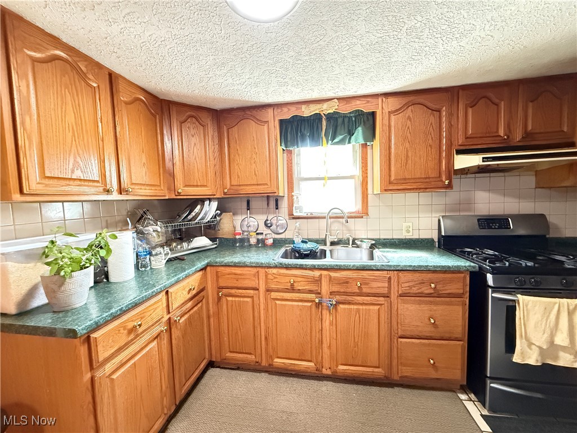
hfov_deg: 102.1
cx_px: 288
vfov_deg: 85.7
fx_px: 233
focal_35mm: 14
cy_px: 216
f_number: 2.2
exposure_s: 1/60
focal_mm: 2.22
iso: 1000
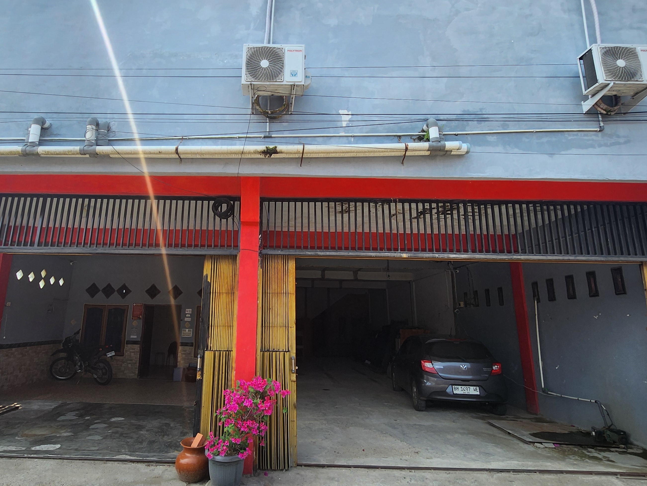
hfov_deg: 81.0
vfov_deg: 65.8
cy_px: 218
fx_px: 374
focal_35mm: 20
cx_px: 267
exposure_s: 1/451
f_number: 2.2
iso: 32
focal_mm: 1.74
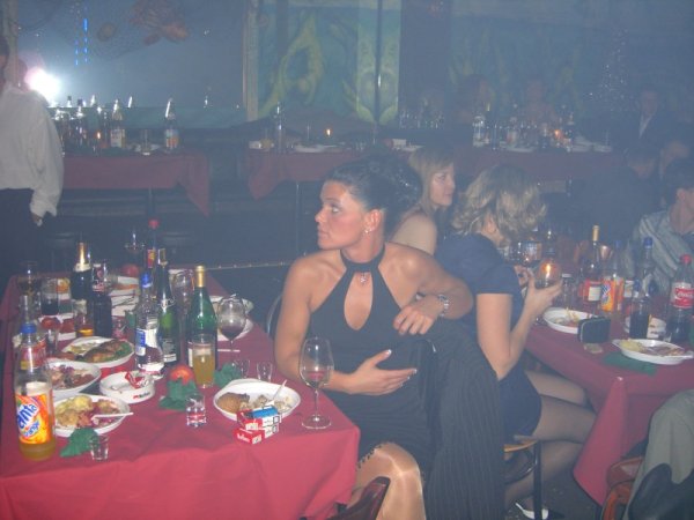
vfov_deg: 37.7
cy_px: 260
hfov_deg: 49.0
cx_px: 347
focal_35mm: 38
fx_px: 762
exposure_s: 1/60
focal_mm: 7.9
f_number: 2.8
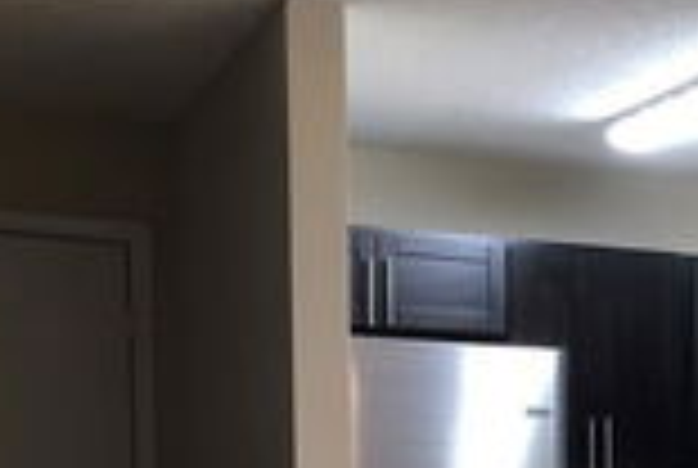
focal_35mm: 80
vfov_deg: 15.8
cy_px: 698
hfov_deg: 23.7
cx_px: 768
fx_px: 1554
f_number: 1.8
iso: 50
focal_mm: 3.99
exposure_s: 1/15
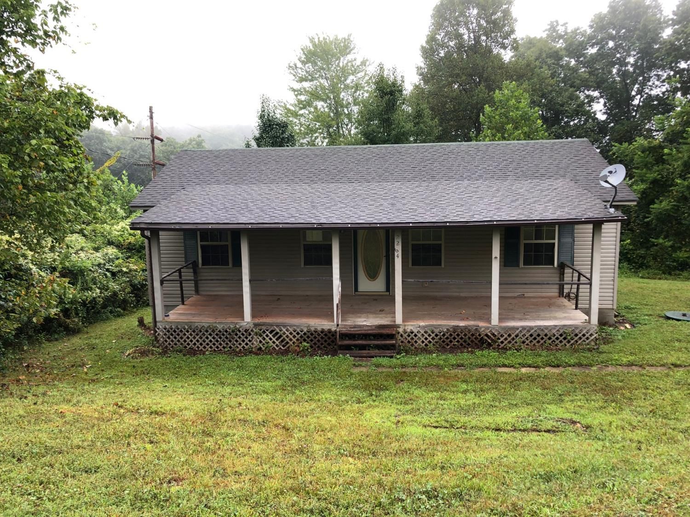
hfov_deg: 63.5
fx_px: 558
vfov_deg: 49.7
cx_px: 345
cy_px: 258
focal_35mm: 28
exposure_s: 1/120
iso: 40
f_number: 1.8
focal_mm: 3.99
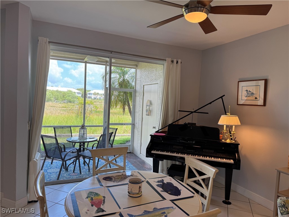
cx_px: 144
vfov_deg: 56.8
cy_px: 108
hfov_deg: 71.6
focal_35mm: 24
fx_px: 200
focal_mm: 6.76
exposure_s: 1/206
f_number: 1.78
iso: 64
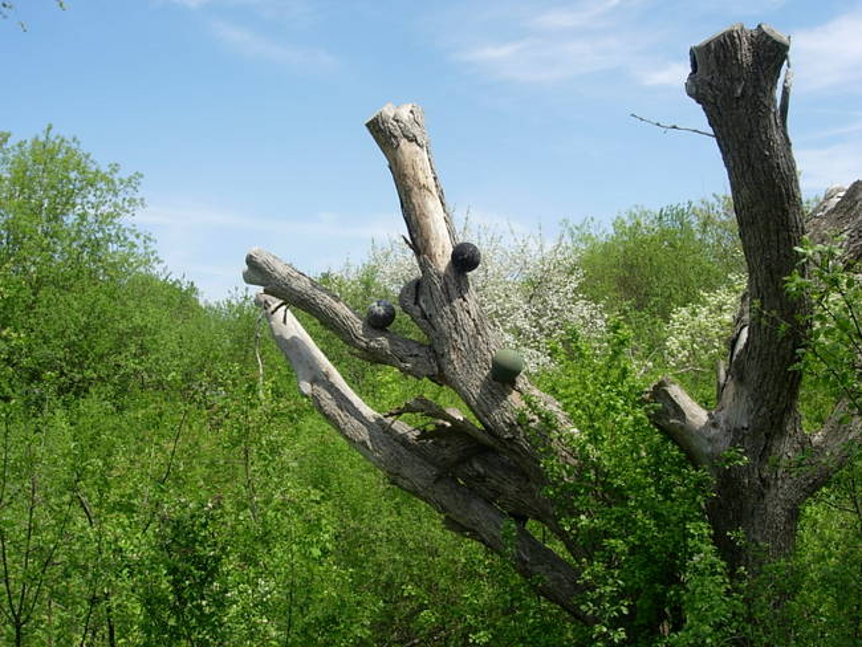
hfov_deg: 49.0
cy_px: 324
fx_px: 947
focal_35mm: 38
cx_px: 431
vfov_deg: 37.7
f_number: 4.8
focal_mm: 7.8
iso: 64
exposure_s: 1/406
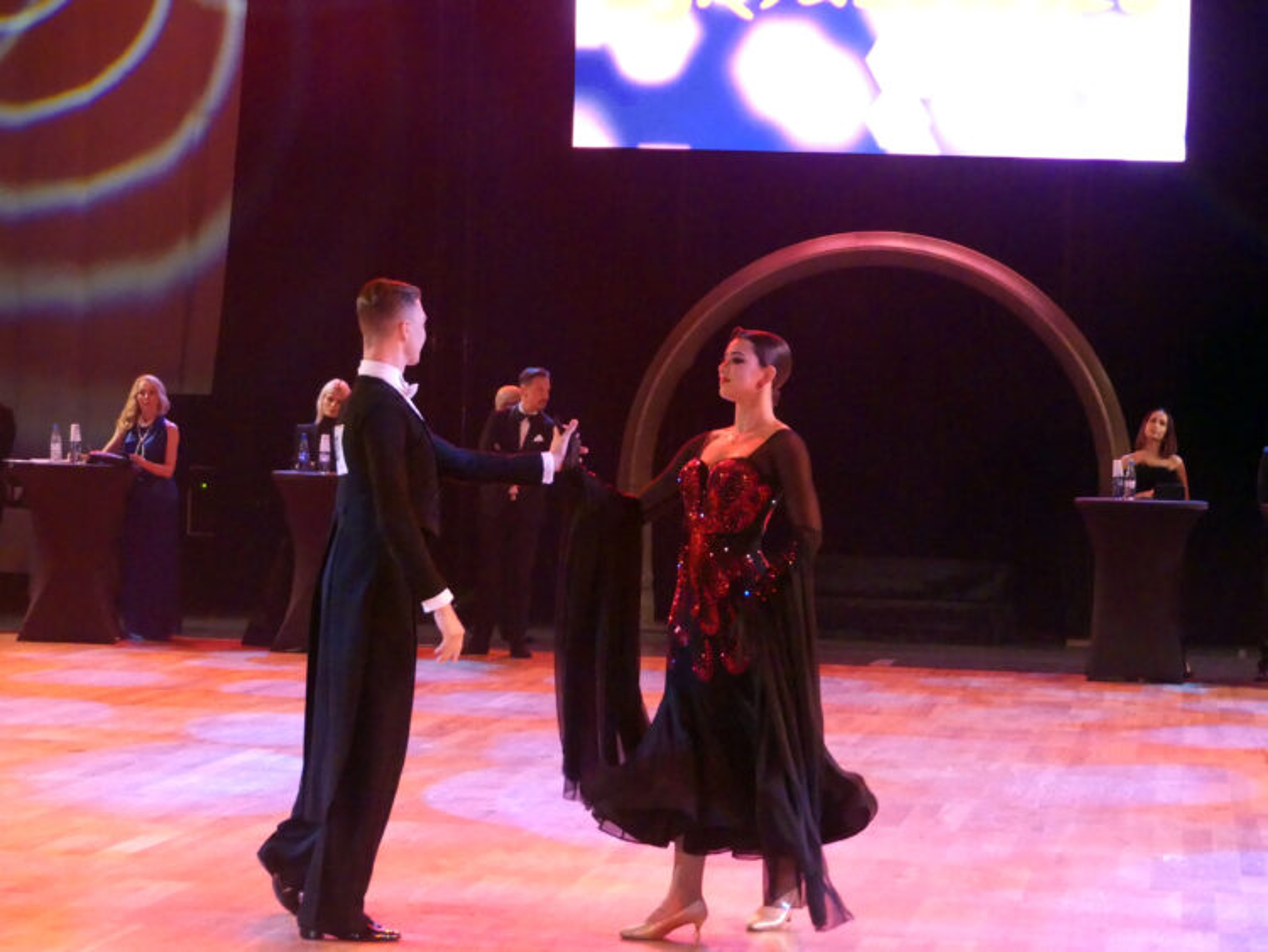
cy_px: 476
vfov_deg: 13.8
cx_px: 634
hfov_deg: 18.4
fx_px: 3921
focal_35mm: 107
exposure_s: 1/80
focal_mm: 19.2
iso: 1250
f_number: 2.8
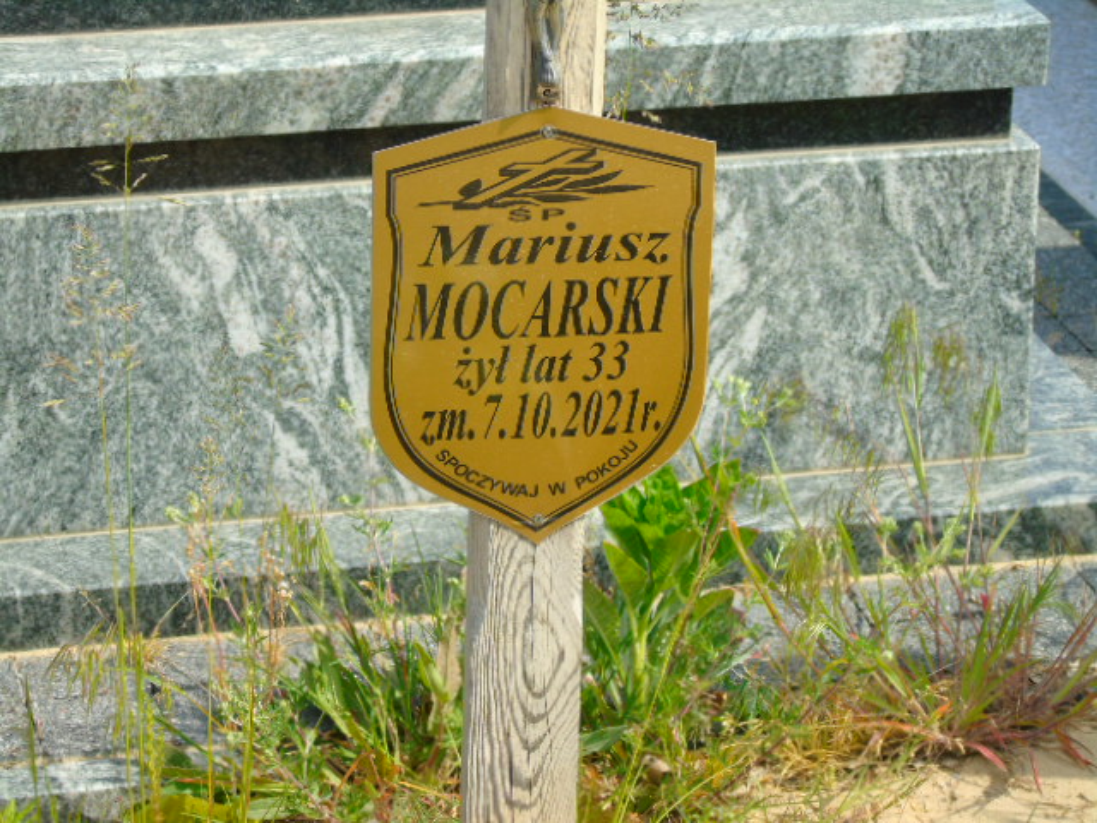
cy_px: 412
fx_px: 4500
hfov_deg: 13.9
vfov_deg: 10.4
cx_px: 548
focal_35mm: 142
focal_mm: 25
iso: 80
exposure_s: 1/400
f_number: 4.7
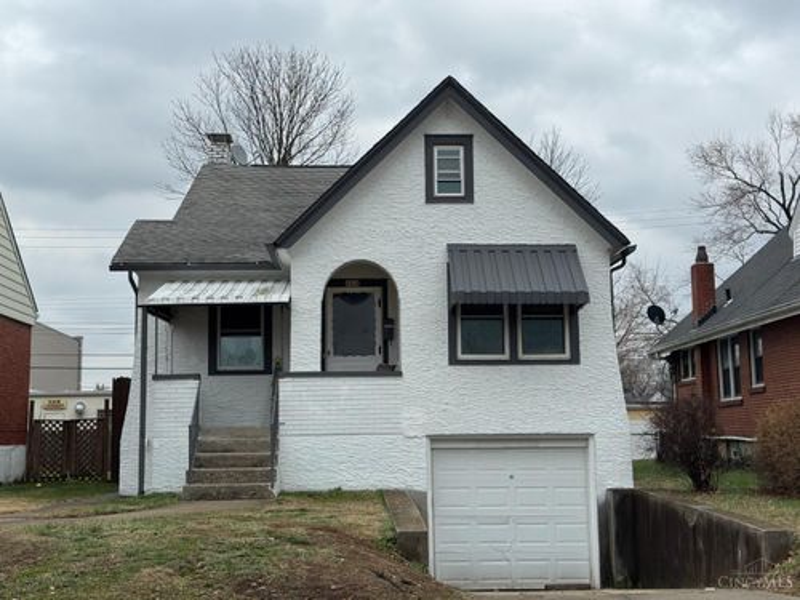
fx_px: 1109
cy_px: 300
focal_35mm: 48
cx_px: 400
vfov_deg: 30.3
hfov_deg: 39.7
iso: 64
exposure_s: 1/1681
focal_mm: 6.76
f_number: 1.78
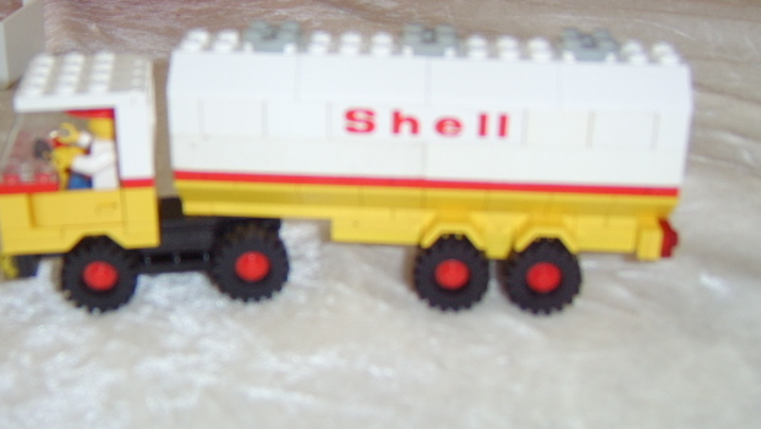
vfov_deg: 29.0
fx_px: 828
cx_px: 328
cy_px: 181
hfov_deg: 49.2
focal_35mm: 41
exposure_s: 1/30
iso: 141
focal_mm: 8.13
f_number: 2.7
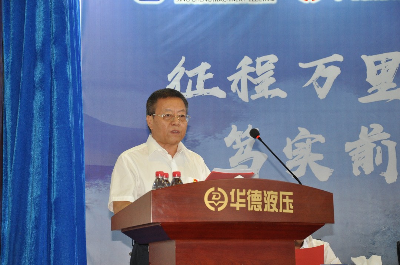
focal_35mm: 93
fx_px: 1032
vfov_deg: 14.7
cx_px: 200
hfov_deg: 21.9
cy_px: 132
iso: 800
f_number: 5.3
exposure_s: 1/60
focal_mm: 62
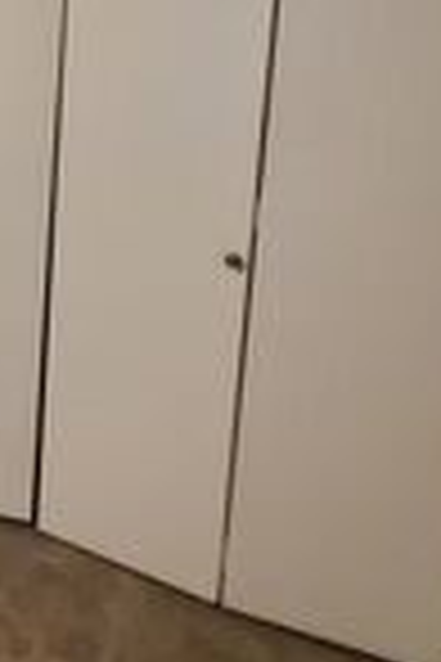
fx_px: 808
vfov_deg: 42.6
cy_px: 140
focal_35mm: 44
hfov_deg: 21.0
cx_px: -346
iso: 500
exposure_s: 1/59
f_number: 2.2
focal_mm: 1.8
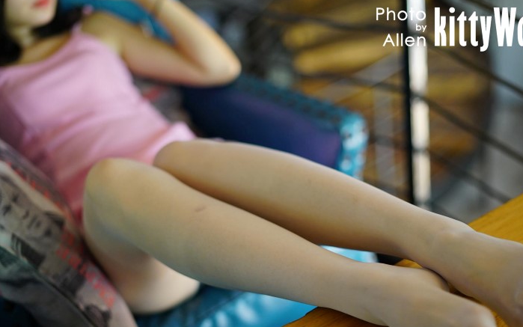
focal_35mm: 62
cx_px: 257
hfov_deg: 33.0
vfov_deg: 20.9
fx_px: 884
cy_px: 207
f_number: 2
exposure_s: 1/60
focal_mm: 50
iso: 1000
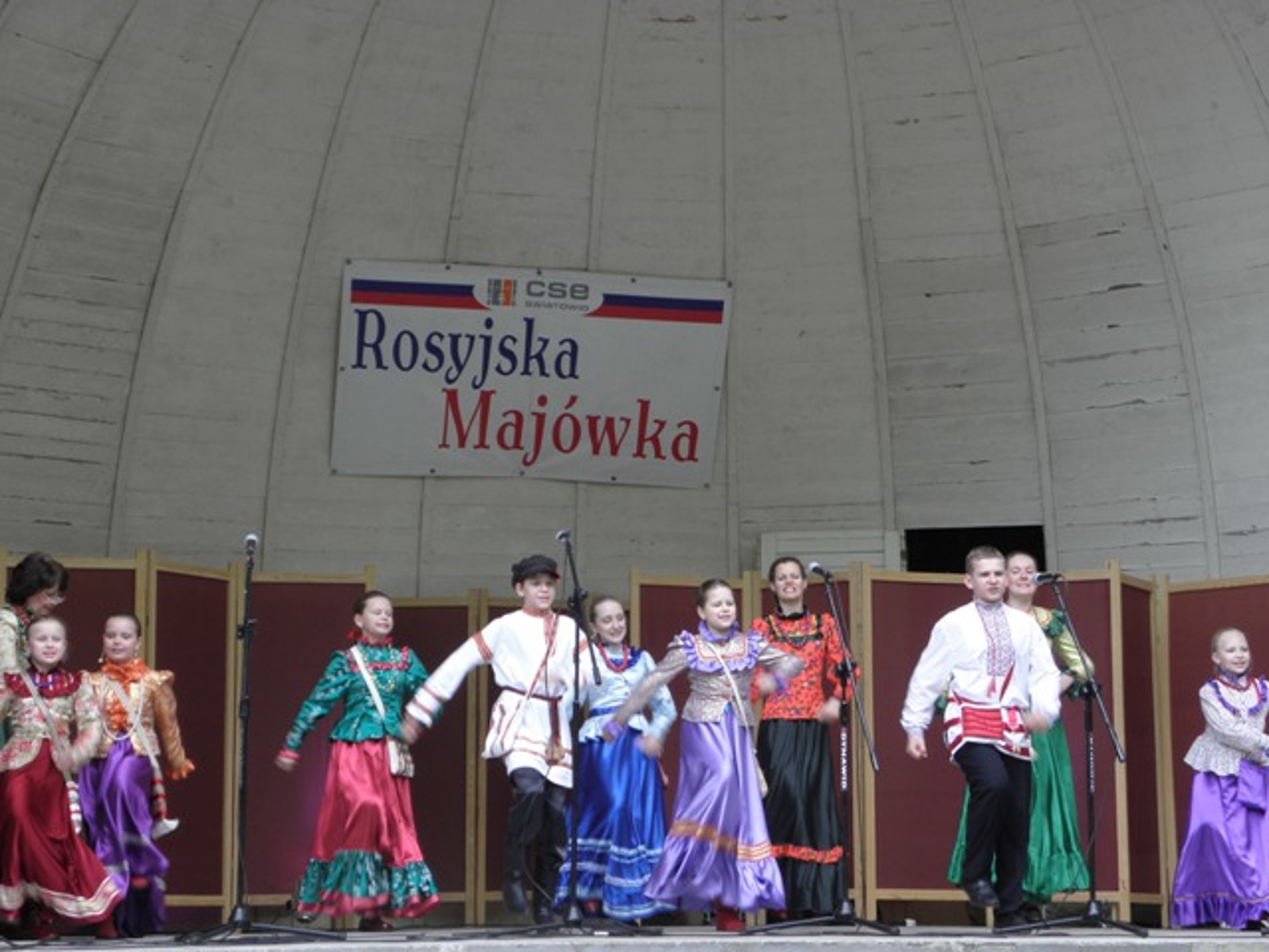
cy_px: 476
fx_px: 3263
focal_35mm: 89
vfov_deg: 16.6
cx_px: 634
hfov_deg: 22.0
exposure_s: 1/50
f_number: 4.1
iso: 125
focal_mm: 15.97
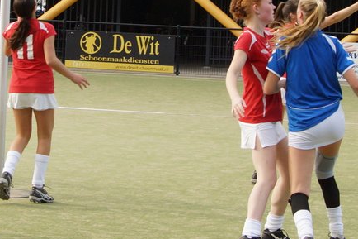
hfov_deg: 20.6
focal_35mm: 99
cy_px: -11
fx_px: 984
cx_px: 134
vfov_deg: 13.6
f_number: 5.6
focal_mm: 28
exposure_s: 1/500
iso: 320
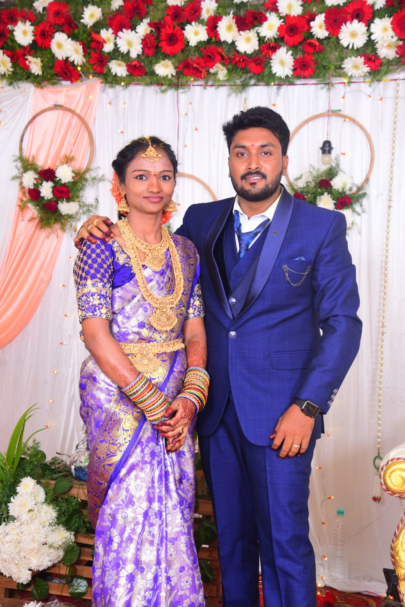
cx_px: 202
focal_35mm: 62
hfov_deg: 21.9
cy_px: 304
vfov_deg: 32.4
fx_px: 1045
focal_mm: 62
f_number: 9
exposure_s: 1/125
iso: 320
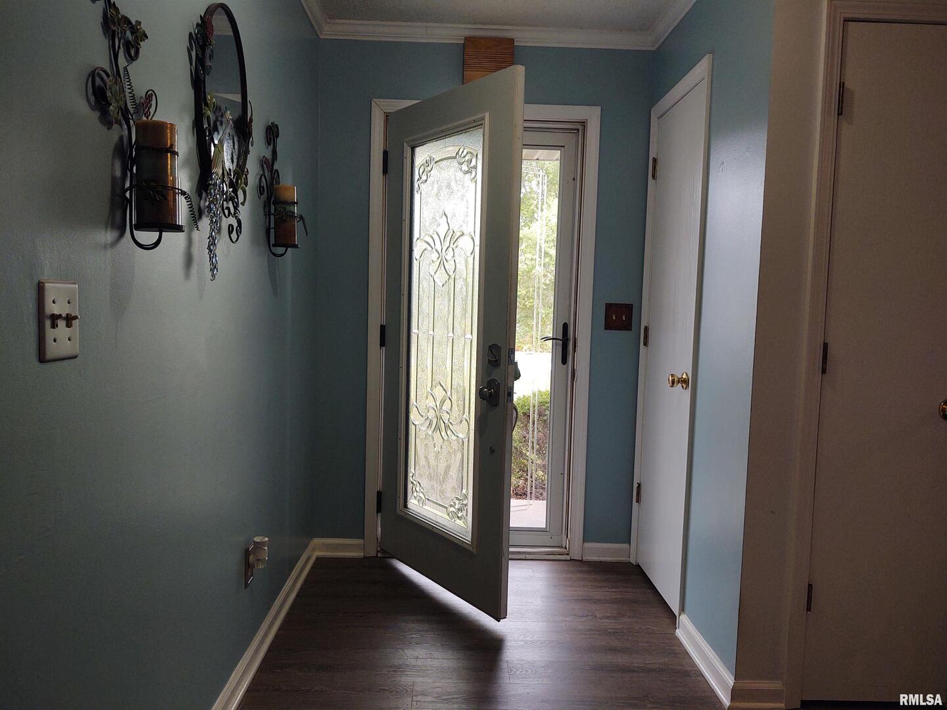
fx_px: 739
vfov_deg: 51.4
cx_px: 474
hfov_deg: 65.3
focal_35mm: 27
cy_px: 355
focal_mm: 4.75
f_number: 1.7
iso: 100
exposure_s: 1/101
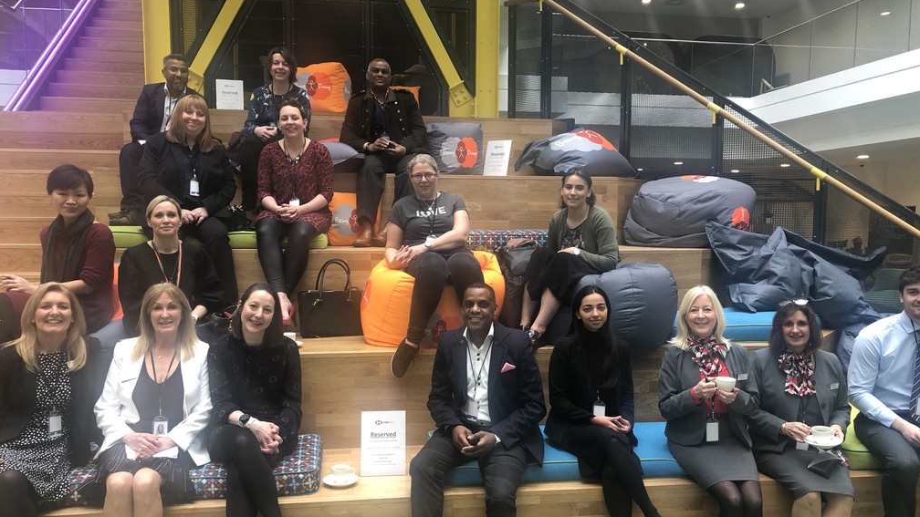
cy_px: 297
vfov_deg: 37.7
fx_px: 756
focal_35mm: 31
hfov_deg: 62.6
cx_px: 465
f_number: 1.8
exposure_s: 1/31
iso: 40
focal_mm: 4
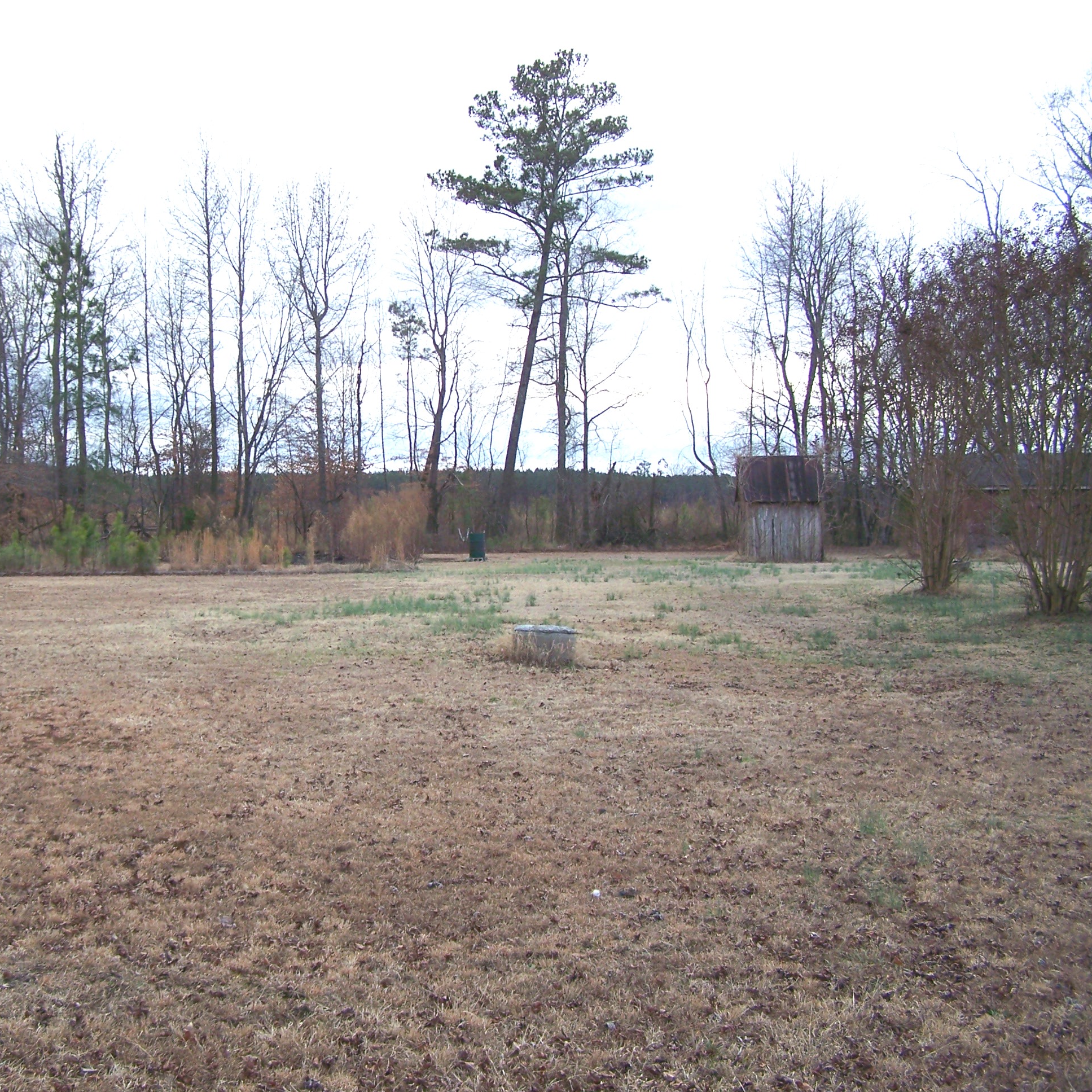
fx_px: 1606
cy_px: 545
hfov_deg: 37.2
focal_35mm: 45
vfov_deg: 37.6
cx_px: 363
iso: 64
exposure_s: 1/400
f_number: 2.8
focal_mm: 6.3
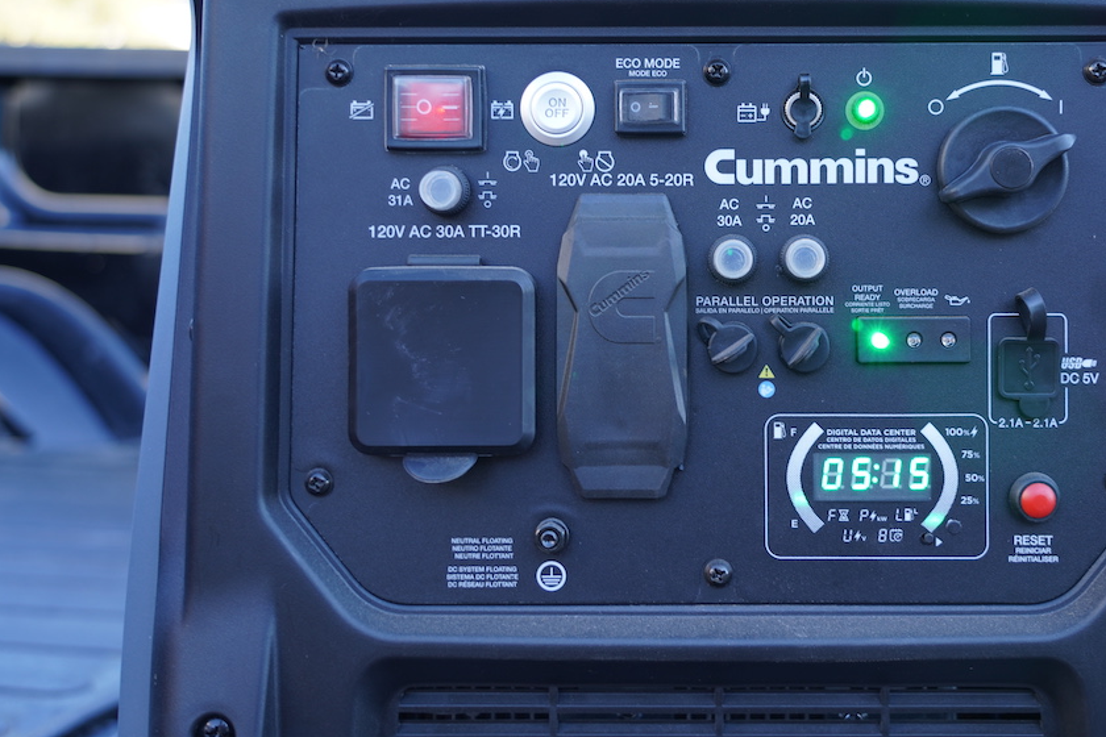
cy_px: 246
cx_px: 722
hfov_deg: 39.2
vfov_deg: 26.8
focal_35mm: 50
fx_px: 1536
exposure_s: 1/40
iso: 125
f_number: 4
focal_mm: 35
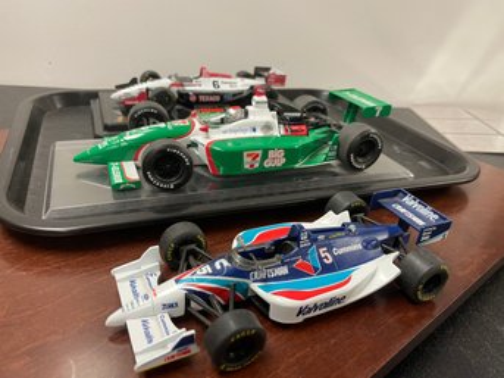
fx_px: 378
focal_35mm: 26
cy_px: 189
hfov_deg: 67.3
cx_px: 252
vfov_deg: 53.0
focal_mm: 4.2
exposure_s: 1/60
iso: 160
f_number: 1.6
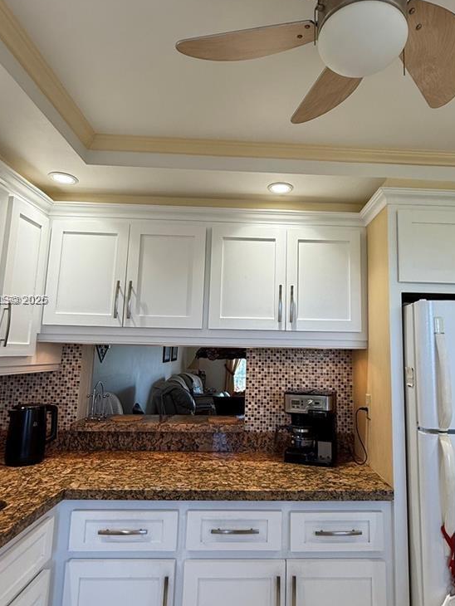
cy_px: 301
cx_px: 267
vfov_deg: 73.9
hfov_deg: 58.5
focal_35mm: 23
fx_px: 403
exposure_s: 1/120
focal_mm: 2.22
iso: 125
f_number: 2.2
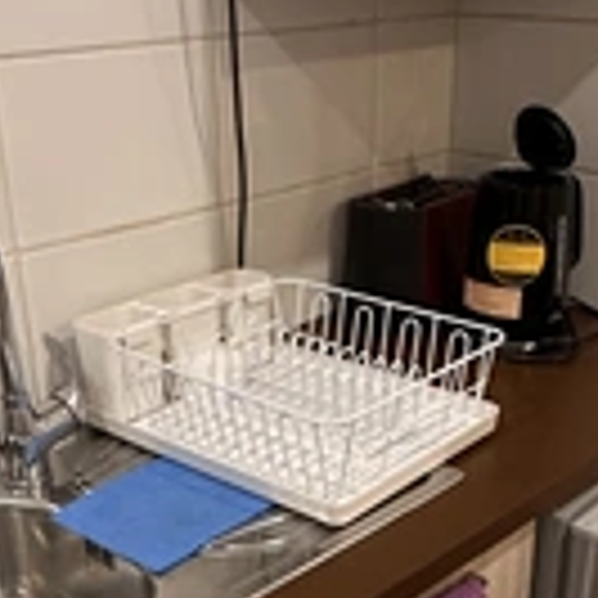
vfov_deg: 39.5
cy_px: 468
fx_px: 801
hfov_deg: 40.8
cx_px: 337
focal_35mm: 41
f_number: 2.2
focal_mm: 2.22
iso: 500
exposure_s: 1/50
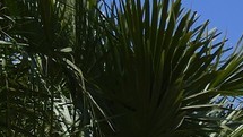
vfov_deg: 7.5
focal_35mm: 156
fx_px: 1005
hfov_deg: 9.7
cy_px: 257
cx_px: 784
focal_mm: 20
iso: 200
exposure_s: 1/500
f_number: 10
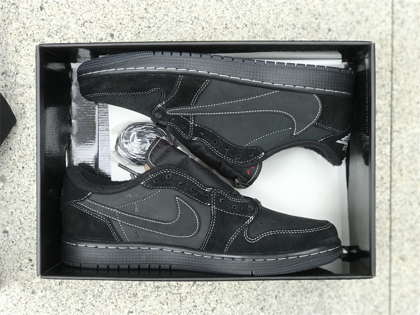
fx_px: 692
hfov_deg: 33.8
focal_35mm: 57
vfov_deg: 25.7
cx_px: 210
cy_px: 158
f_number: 2.8
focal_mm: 6.6
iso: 20
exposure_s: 1/100
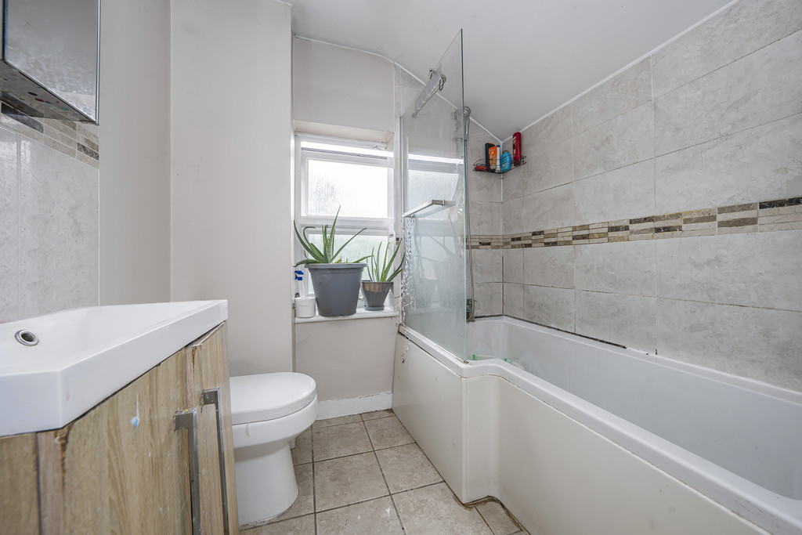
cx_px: 401
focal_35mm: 12
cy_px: 268
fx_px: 267
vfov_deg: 90.0
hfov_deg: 112.6
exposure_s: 1/13
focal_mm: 12
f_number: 9
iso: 320
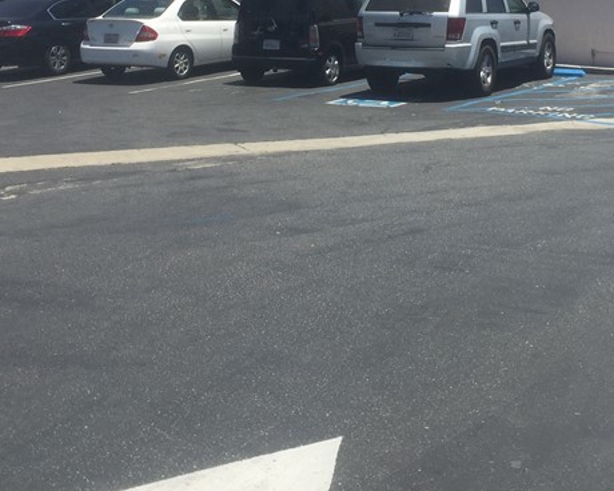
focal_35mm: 63
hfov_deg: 29.9
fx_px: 1145
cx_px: 384
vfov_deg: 23.7
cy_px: 64
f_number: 2.2
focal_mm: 4.15
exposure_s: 1/1647
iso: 32
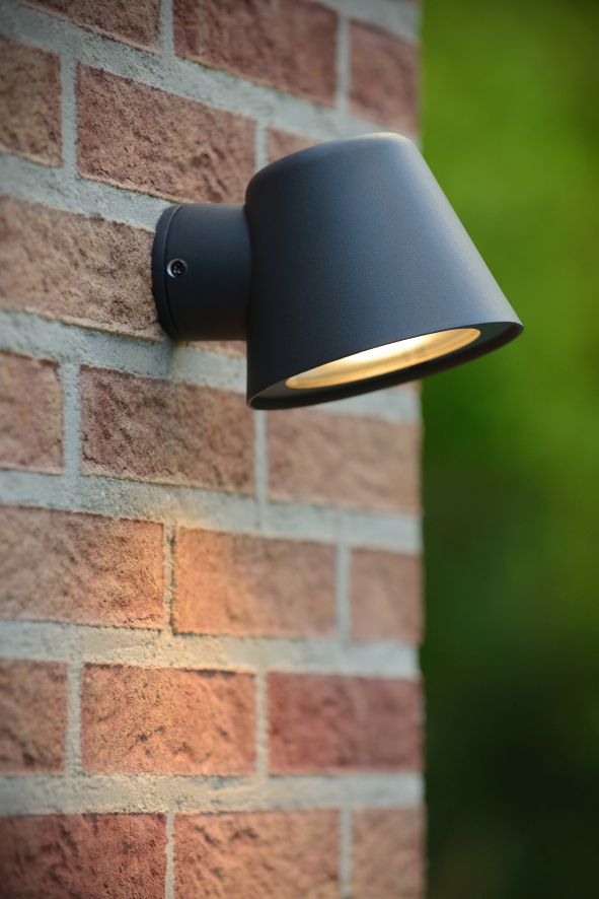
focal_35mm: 200
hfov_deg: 6.9
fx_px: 4989
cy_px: 450
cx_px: 300
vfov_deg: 10.3
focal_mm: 200
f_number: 5.6
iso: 200
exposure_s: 1/30
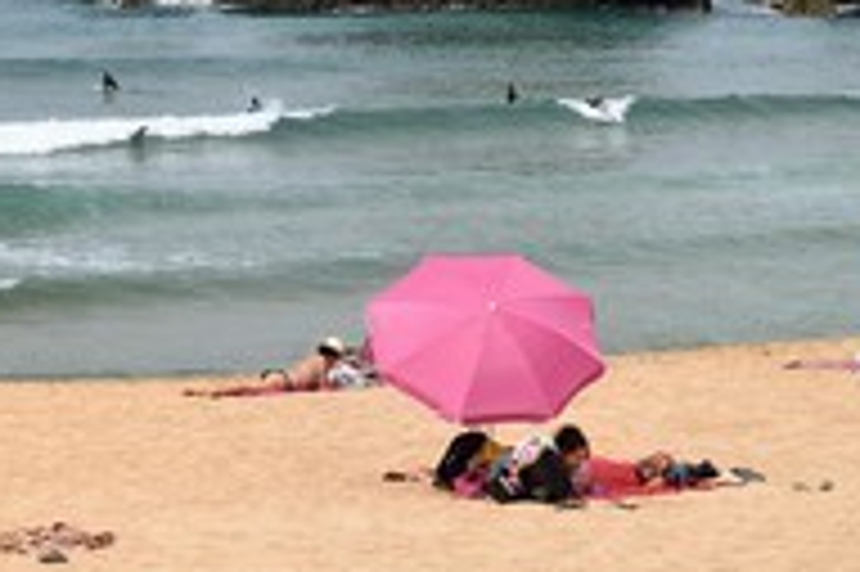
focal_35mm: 154
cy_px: 189
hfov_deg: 13.3
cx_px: 203
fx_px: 3676
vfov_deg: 8.9
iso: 200
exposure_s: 1/320
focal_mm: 70
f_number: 13
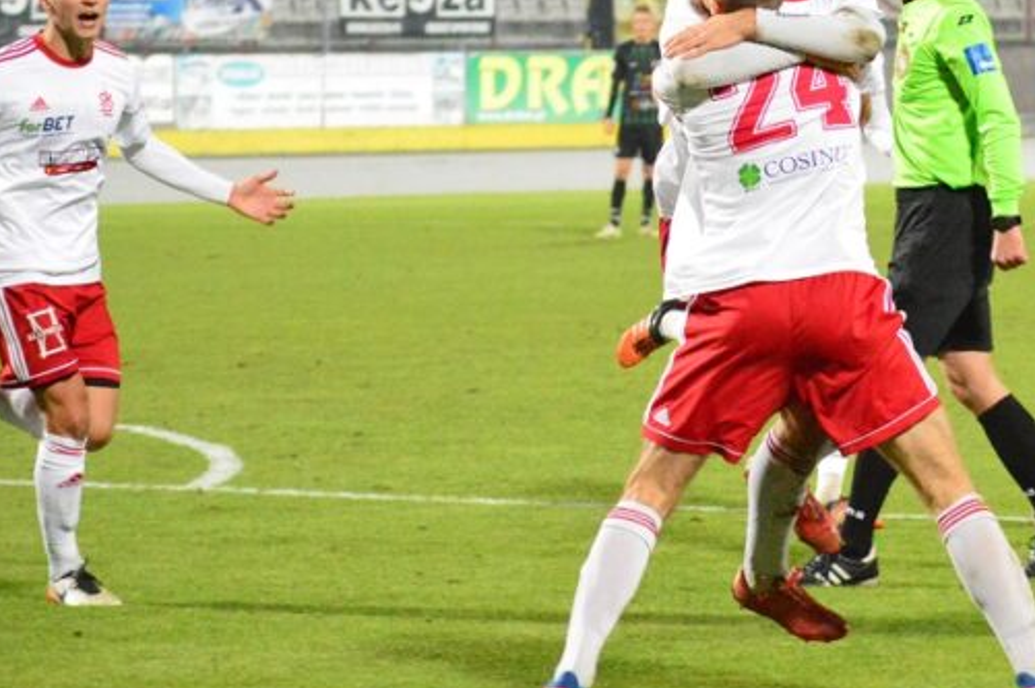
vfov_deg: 5.0
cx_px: 938
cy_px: 33
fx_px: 7927
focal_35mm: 276
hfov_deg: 7.4
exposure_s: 1/500
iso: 6400
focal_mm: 90
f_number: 5
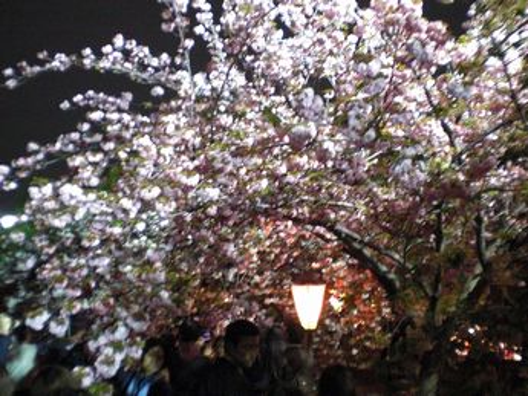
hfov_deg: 49.0
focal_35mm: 38
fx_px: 580
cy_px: 198
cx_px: 264
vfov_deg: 37.7
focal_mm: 6.3
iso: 800
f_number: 3.1
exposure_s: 1/8
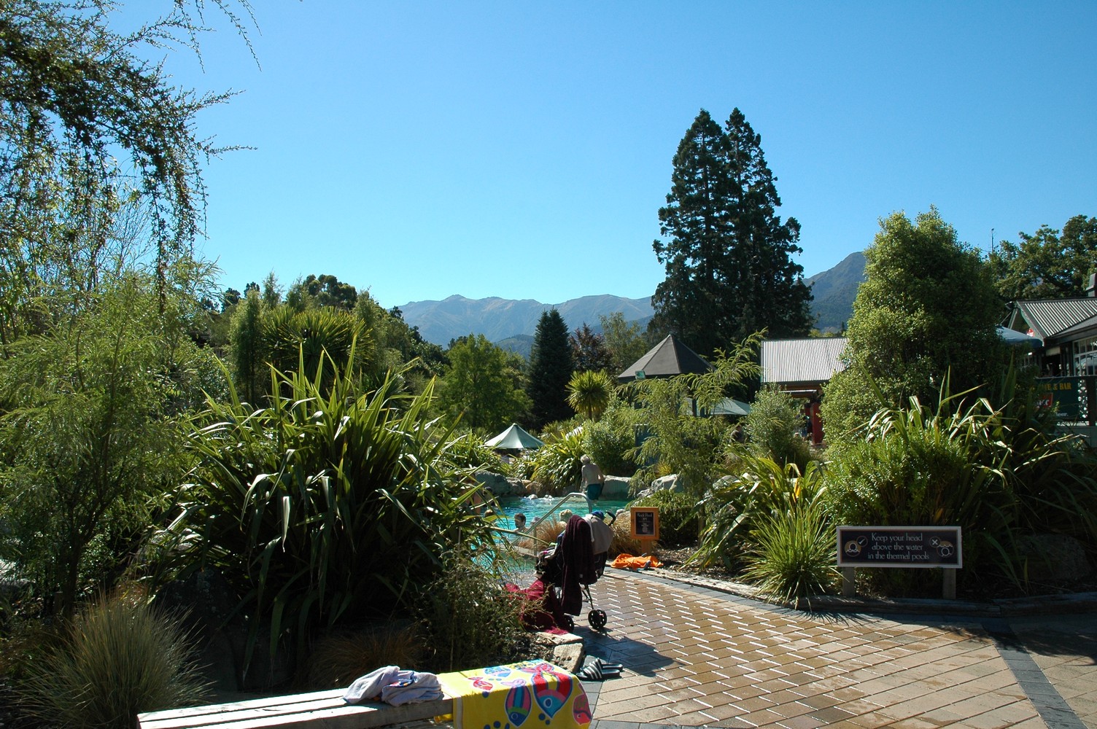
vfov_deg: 47.8
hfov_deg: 67.4
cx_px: 548
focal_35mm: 27
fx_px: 822
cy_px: 364
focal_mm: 18
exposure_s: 1/250
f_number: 10
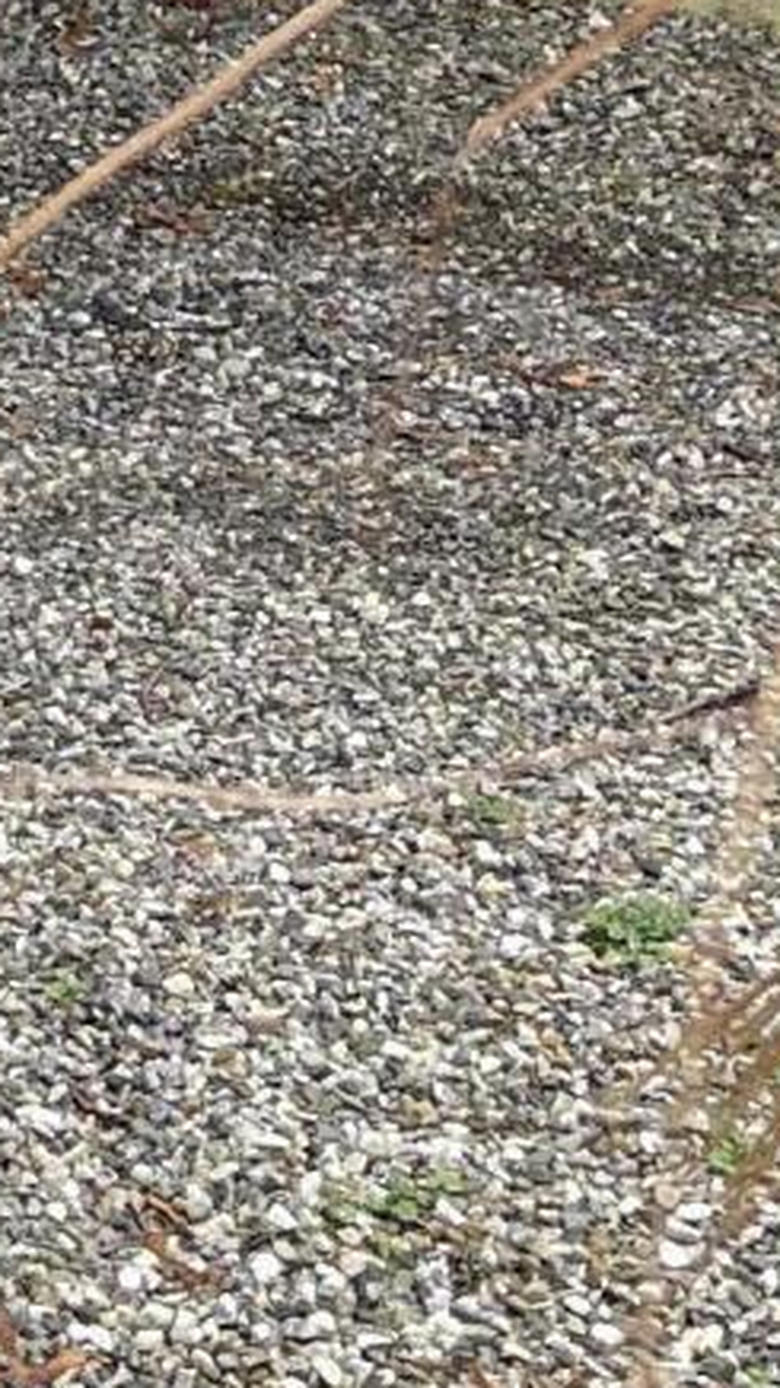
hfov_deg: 8.9
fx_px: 4784
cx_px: -608
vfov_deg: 14.7
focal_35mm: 130
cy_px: -1012
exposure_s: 1/121
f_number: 1.6
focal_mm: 5.1
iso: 40
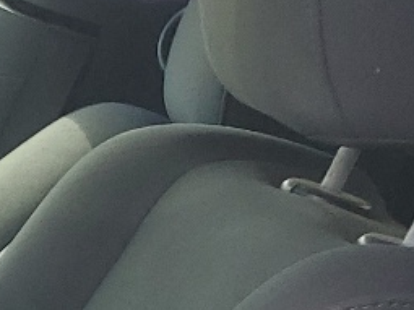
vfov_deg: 8.6
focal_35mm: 163
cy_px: 628
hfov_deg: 9.6
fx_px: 1949
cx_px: -800
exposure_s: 1/303
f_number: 1.5
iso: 50
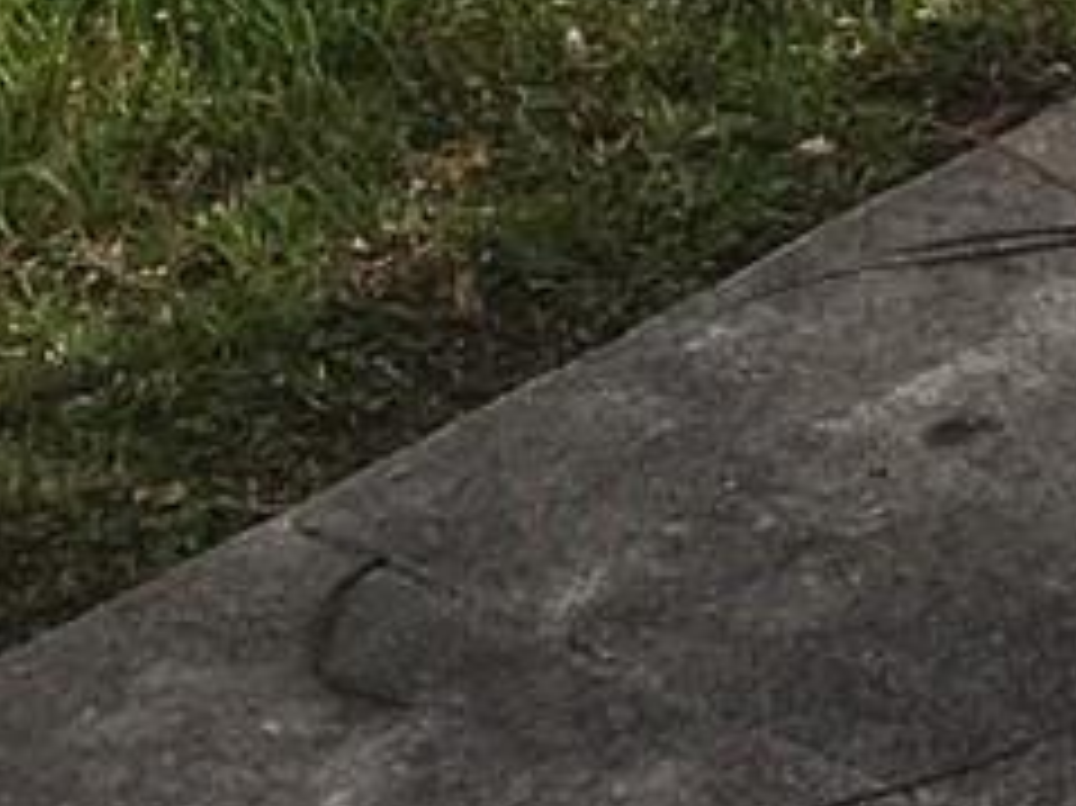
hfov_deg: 9.2
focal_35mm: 194
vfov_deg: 6.8
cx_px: 2517
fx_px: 6027
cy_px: -1792
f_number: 2.2
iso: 25
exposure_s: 1/1131
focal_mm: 4.15
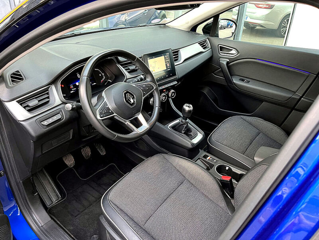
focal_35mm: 26
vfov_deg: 53.1
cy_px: 120
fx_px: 240
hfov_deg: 67.3
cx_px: 160
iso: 200
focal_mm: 5.1
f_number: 1.6
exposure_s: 1/60
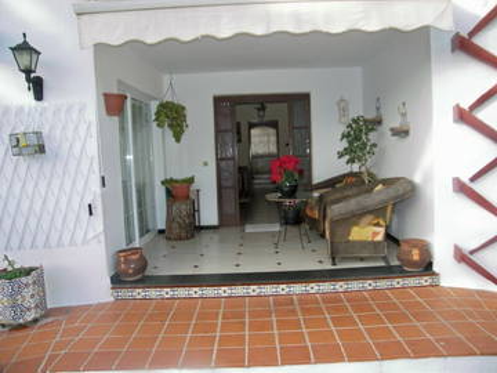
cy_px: 186
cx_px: 248
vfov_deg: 54.9
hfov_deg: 69.4
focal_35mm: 25
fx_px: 359
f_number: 2.8
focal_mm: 5.2
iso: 50
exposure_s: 1/250
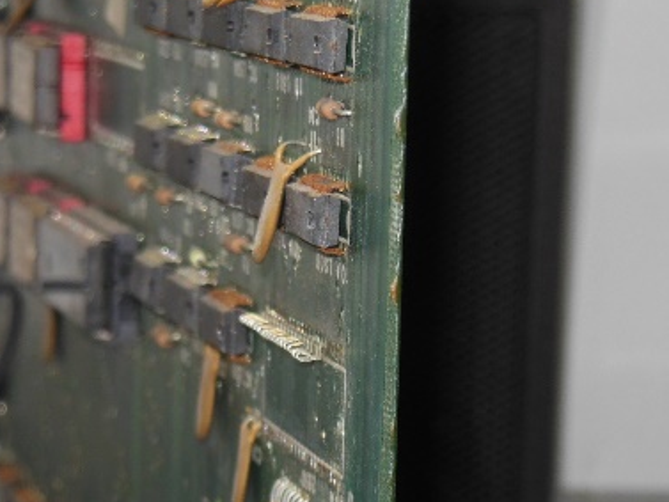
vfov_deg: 11.2
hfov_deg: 14.9
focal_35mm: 132
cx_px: 316
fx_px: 2552
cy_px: 248
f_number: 4.8
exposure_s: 1/60
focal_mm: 19.7
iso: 200
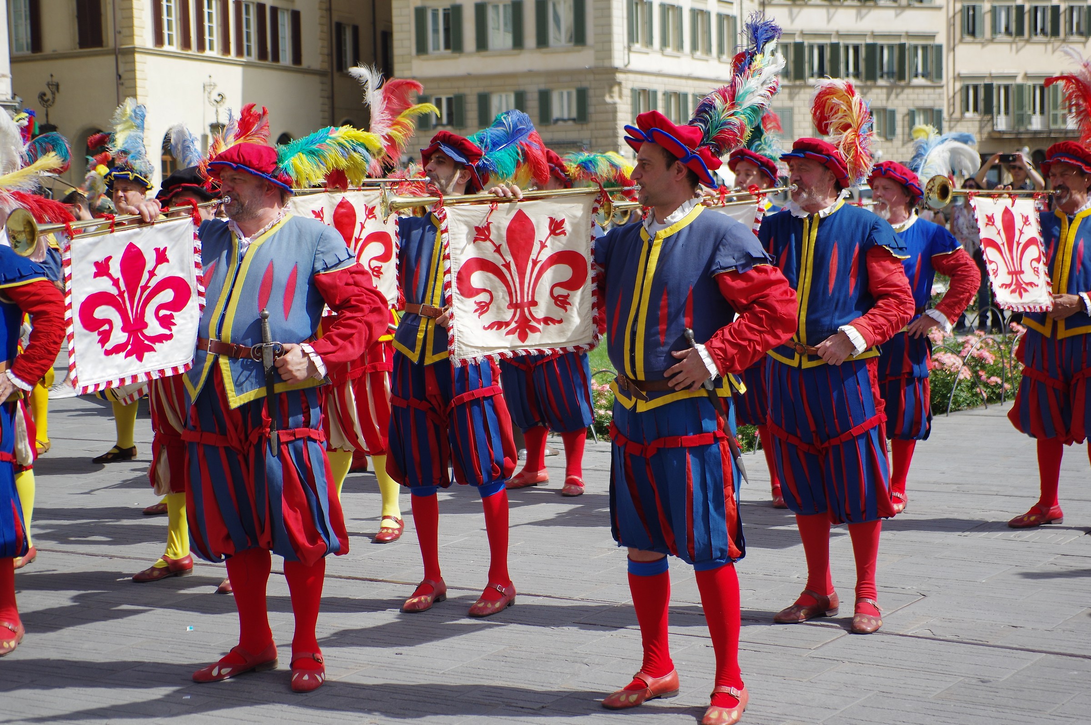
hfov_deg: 30.1
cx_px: 546
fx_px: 2028
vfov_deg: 20.3
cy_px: 362
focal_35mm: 67
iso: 200
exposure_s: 1/1000
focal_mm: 45
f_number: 4
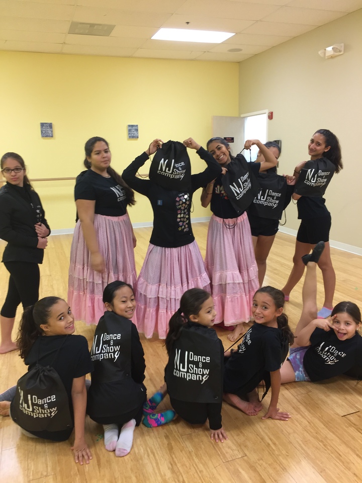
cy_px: 242
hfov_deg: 48.2
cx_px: 181
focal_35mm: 29
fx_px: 404
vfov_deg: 61.7
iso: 64
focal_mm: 4.15
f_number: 2.2
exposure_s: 1/30
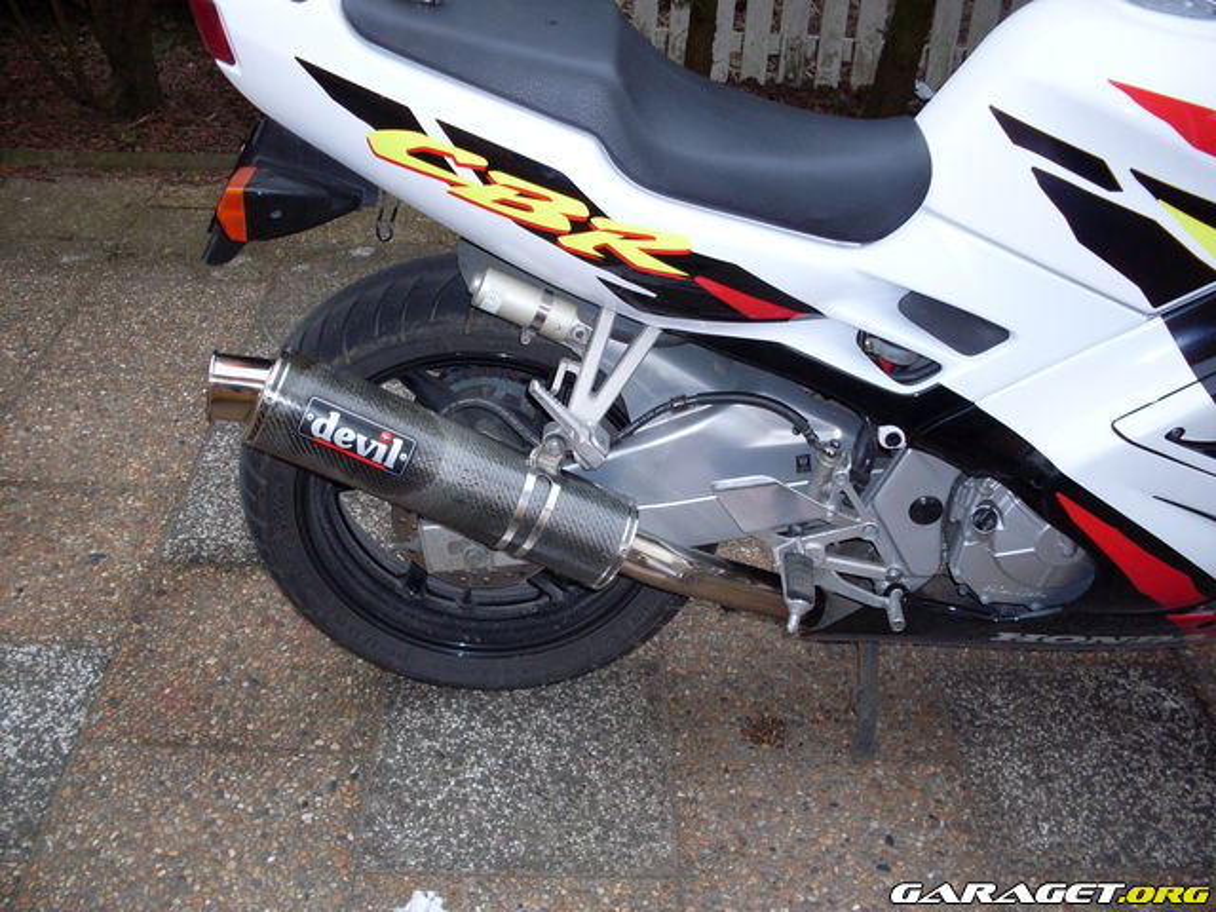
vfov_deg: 37.7
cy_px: 456
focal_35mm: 38
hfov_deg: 49.0
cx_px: 608
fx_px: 1335
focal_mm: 6.3
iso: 100
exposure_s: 1/45
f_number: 2.8
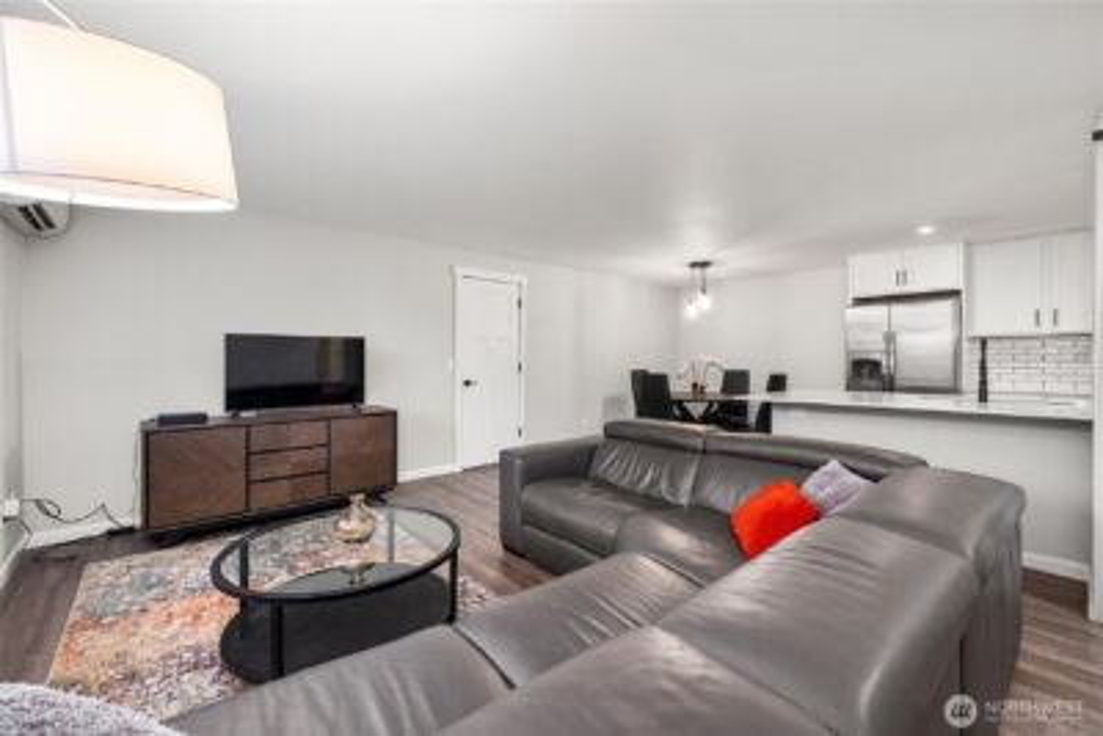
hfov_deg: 104.2
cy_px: 368
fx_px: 429
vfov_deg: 81.3
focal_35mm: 14
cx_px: 552
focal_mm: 14
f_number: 7.1
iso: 640
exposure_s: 1/60
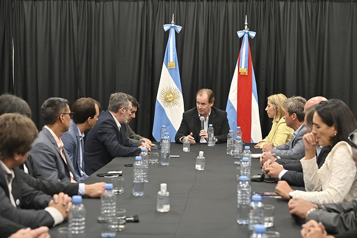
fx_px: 694
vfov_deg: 19.5
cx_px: 178
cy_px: 119
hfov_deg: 28.8
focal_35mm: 70
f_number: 5
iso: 2500
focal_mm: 70
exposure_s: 1/160
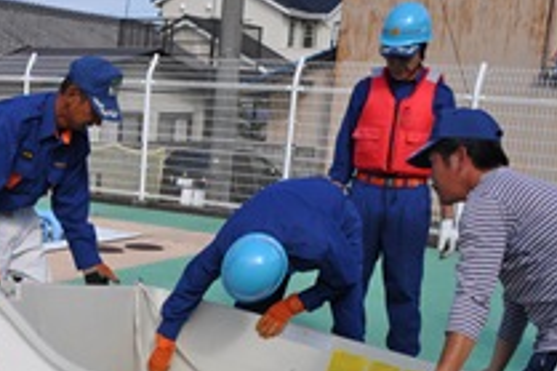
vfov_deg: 22.5
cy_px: 363
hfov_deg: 32.3
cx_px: 27
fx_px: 897
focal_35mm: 58
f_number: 10
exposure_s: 1/400
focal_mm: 18
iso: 200
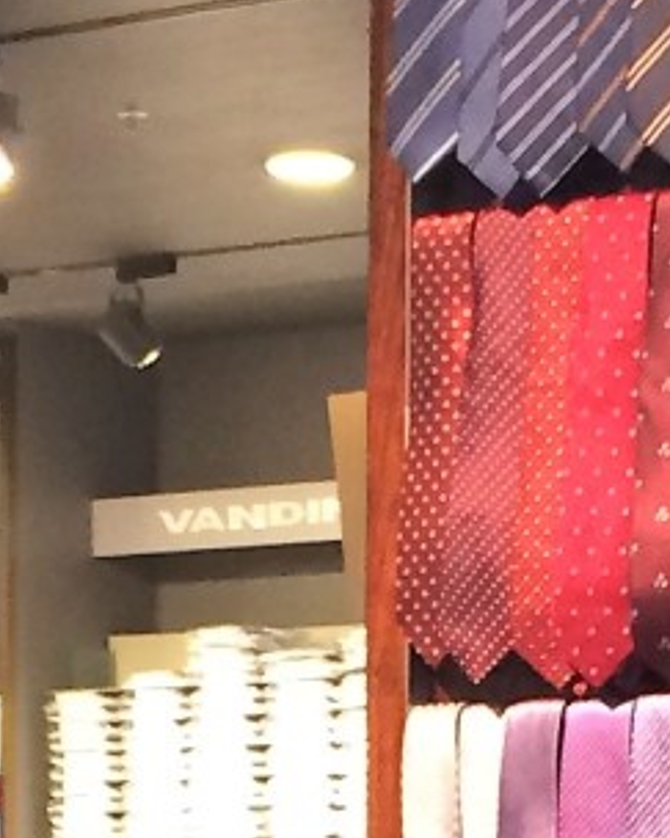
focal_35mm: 179
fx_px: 4439
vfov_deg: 10.4
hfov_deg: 8.6
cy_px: 1238
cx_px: 386
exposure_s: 1/33
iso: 125
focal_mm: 4.15
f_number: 2.2
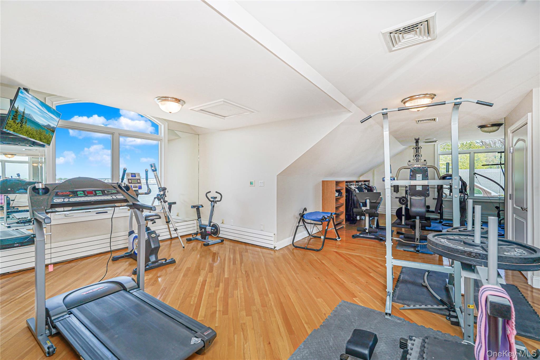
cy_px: 180
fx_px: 240
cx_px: 270
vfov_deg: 73.7
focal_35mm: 16
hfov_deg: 96.7
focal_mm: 16
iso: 100
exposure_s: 1/60
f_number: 5.6
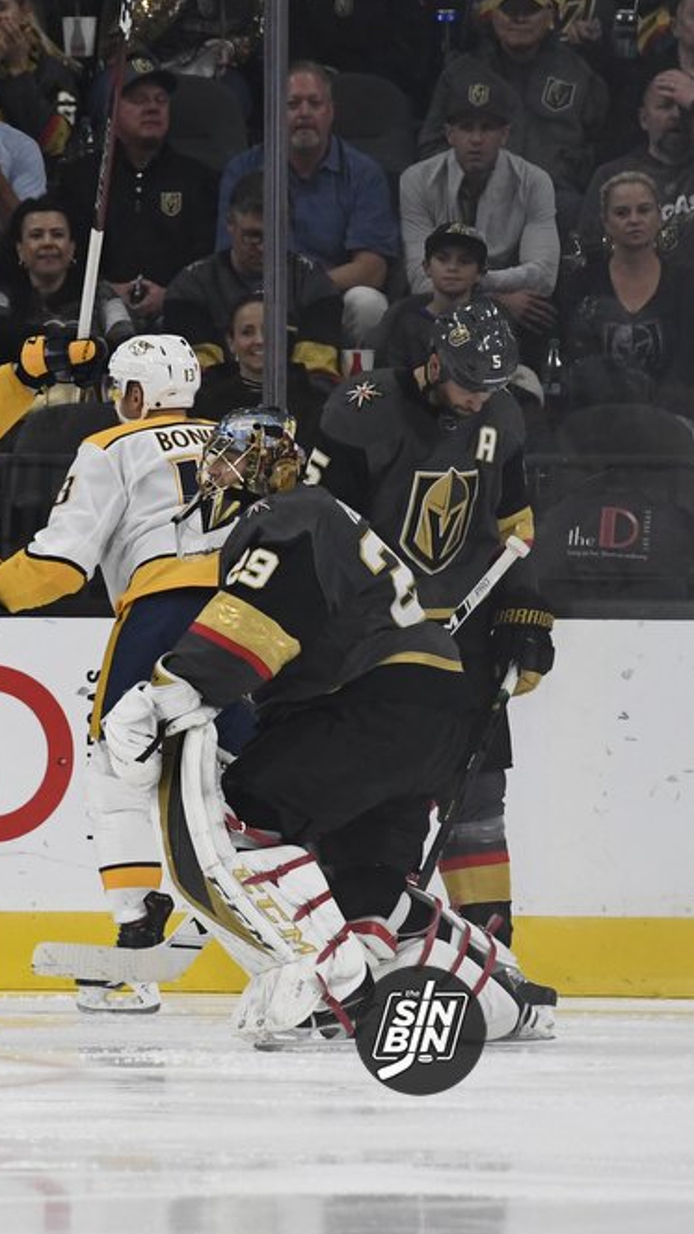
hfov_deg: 2.6
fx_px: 15505
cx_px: -197
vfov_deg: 4.6
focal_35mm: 474
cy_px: 616
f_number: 4
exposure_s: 1/2000
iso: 2500
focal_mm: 200
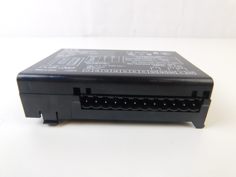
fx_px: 157
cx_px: 118
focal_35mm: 23
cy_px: 88
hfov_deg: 73.9
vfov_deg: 58.9
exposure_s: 1/30
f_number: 3
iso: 180
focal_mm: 4
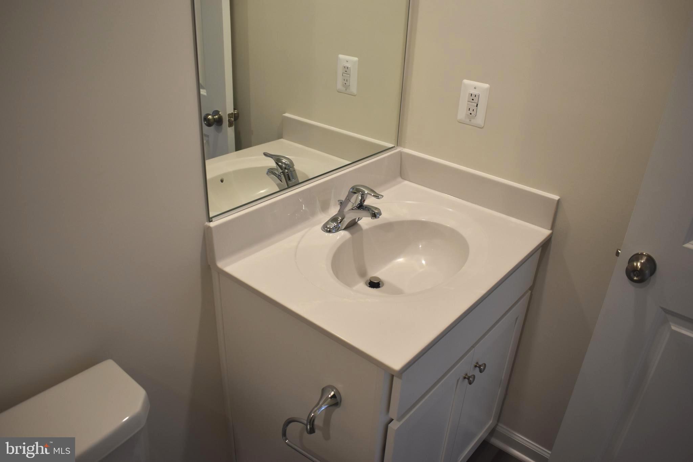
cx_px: 346
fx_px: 520
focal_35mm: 27
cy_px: 231
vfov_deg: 47.9
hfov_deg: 67.4
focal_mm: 18
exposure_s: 1/80
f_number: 4.5
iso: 400
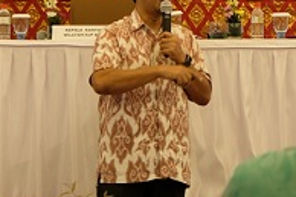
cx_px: 130
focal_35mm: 235
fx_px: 1931
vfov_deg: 5.8
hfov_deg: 8.8
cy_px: -96
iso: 1000
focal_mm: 50.5
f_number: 4
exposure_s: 1/50
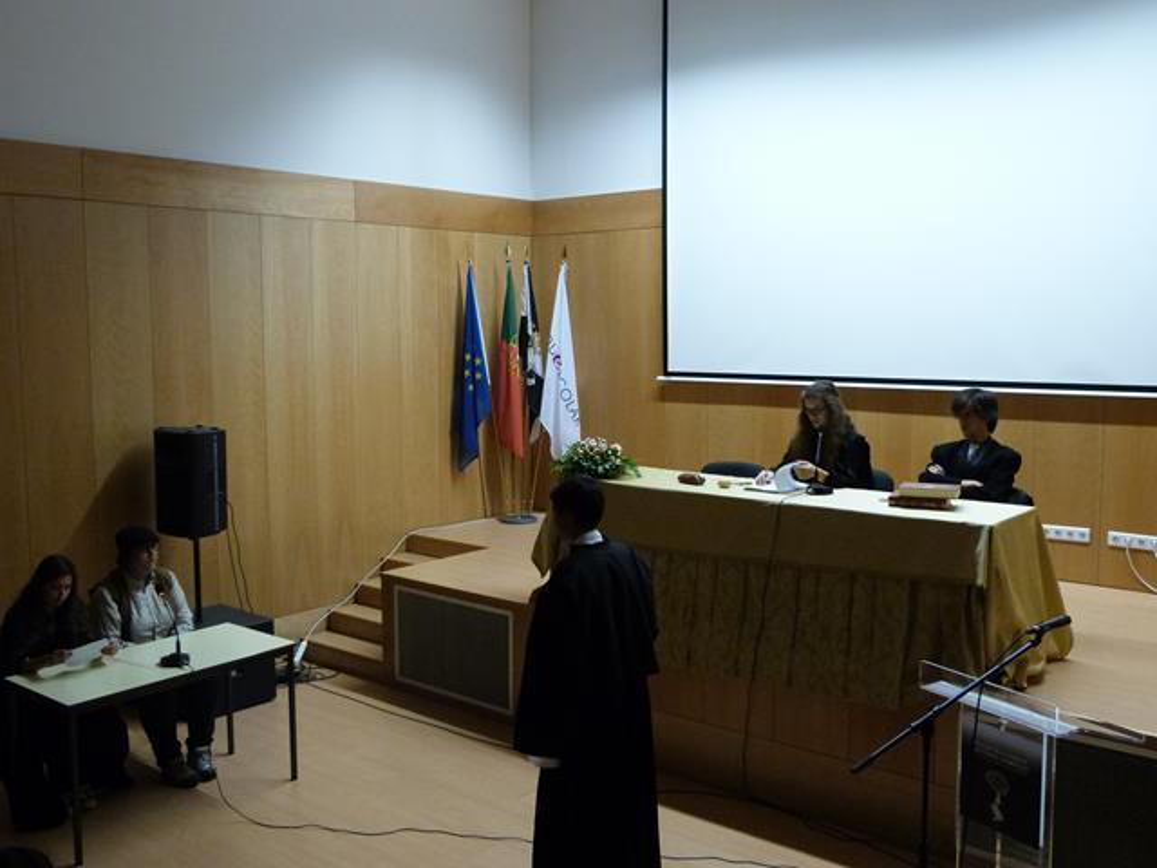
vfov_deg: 42.9
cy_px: 434
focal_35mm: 33
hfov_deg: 55.4
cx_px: 578
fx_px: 1103
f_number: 3
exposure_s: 1/25
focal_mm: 5.8
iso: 400
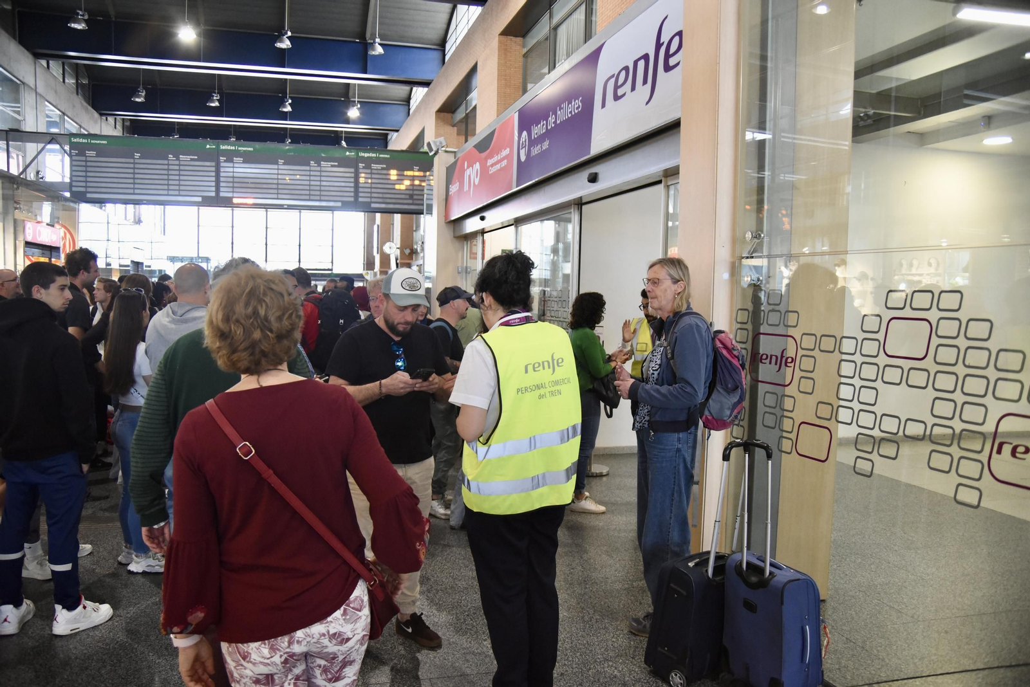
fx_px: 830
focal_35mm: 29
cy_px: 344
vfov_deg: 45.0
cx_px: 515
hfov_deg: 63.6
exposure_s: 1/160
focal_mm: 29
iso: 3600
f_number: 6.3
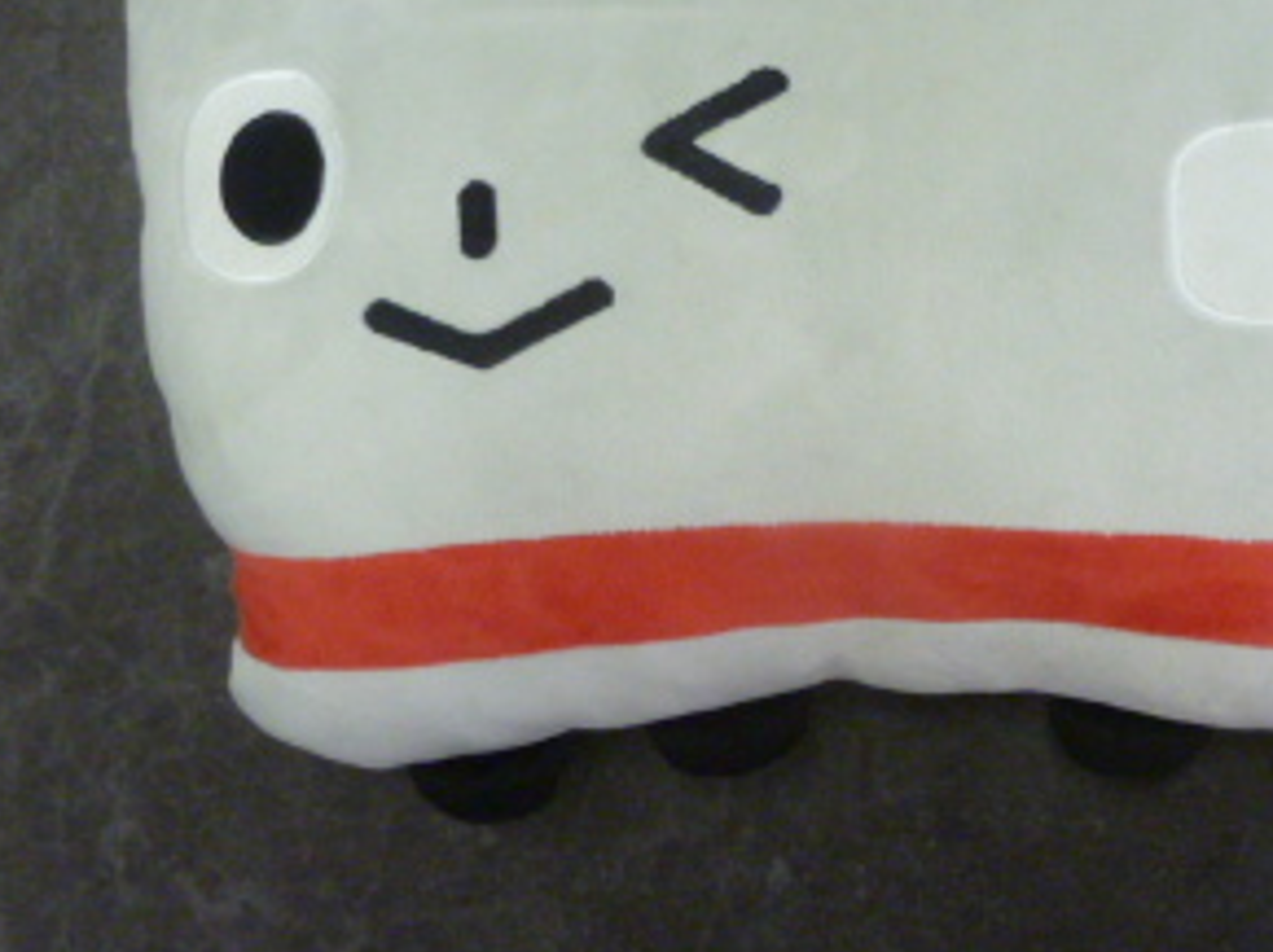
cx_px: 939
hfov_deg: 35.5
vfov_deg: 27.3
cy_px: 298
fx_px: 1947
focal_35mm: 53
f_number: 3.3
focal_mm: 4.3
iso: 400
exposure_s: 1/25
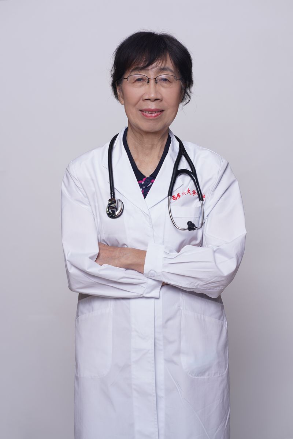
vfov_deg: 23.9
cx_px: 146
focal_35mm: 85
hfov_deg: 16.1
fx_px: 1037
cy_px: 220
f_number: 5.6
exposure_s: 1/160
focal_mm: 85
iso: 160
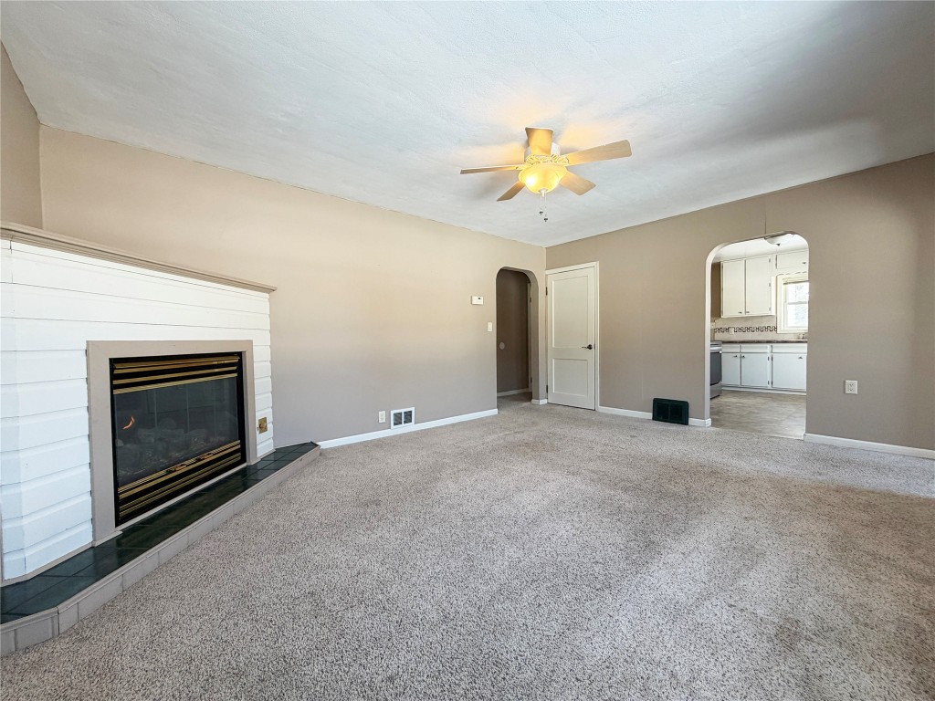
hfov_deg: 102.1
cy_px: 350
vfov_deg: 85.7
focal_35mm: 14
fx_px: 378
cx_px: 468
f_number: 2.2
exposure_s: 1/121
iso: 160
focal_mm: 2.22
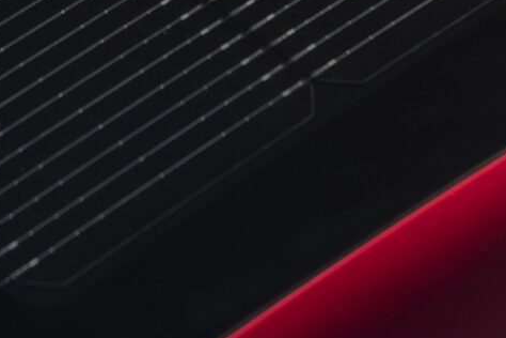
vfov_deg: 5.0
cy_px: -265
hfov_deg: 7.6
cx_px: -33
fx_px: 3795
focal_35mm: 270
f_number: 5.6
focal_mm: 50
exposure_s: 1/50
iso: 100
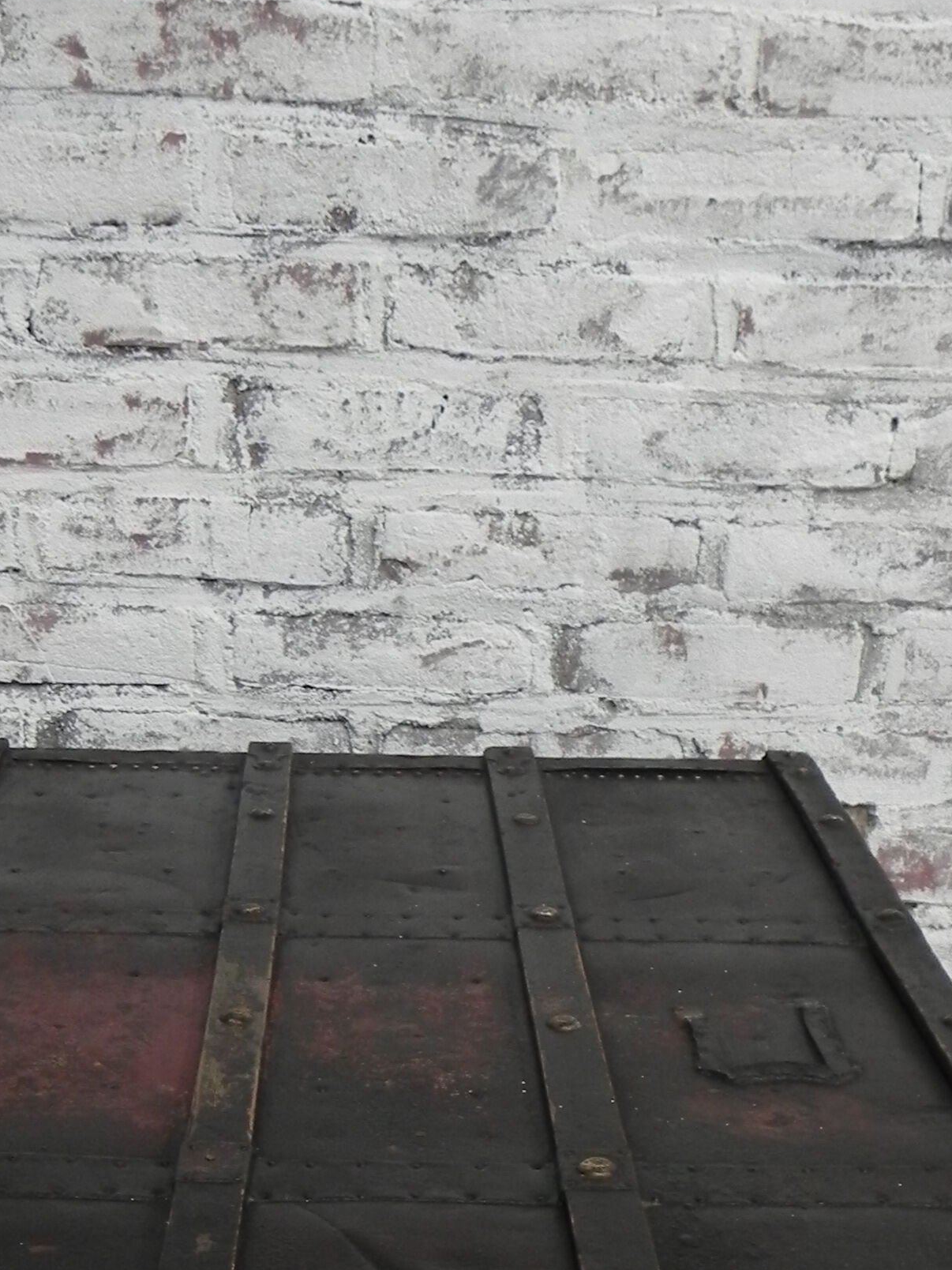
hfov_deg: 24.8
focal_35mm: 59
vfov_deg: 30.2
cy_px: 1303
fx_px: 2163
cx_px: 383
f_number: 3.2
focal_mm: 4.6
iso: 160
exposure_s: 1/78.7
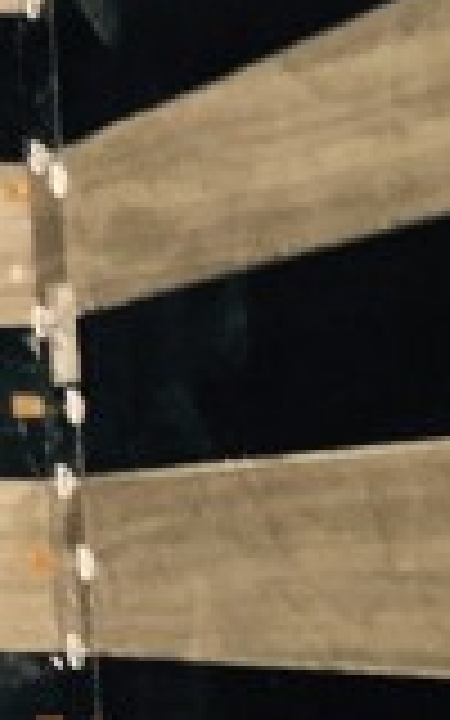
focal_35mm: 111
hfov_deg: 9.8
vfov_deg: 18.7
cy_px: 270
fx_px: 2178
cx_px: -754
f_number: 2.2
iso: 640
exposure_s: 1/16
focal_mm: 4.15
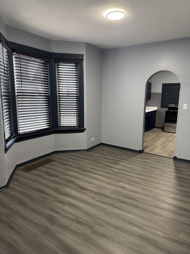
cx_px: 95
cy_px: 127
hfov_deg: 56.8
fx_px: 176
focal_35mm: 24
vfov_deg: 71.6
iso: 320
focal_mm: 6.76
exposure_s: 1/60
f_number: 1.78
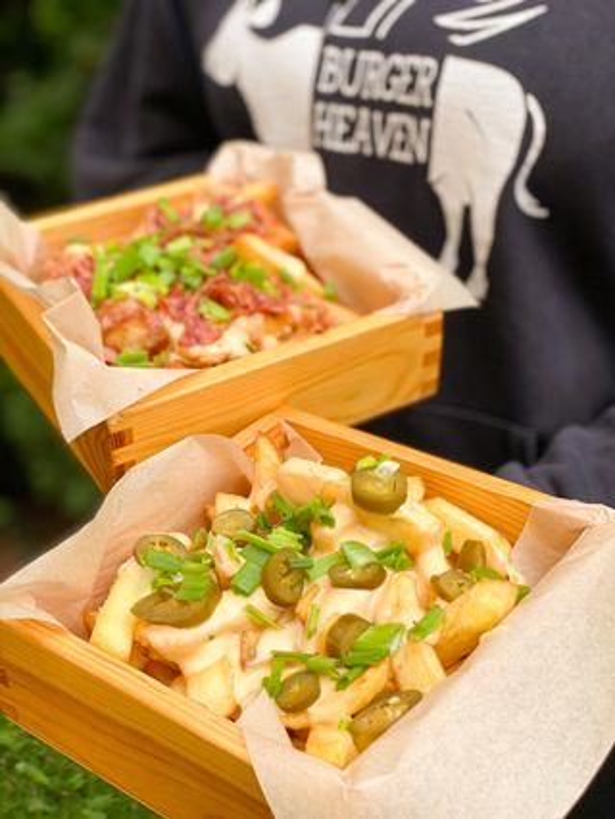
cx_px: 308
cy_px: 410
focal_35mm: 52
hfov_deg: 28.1
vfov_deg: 36.8
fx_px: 1231
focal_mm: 6
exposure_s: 1/120
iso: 25
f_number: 2
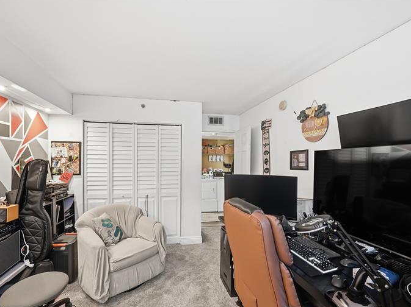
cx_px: 191
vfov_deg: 78.0
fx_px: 190
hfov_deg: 94.4
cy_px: 160
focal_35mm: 16
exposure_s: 1/20
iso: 400
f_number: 8
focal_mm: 14
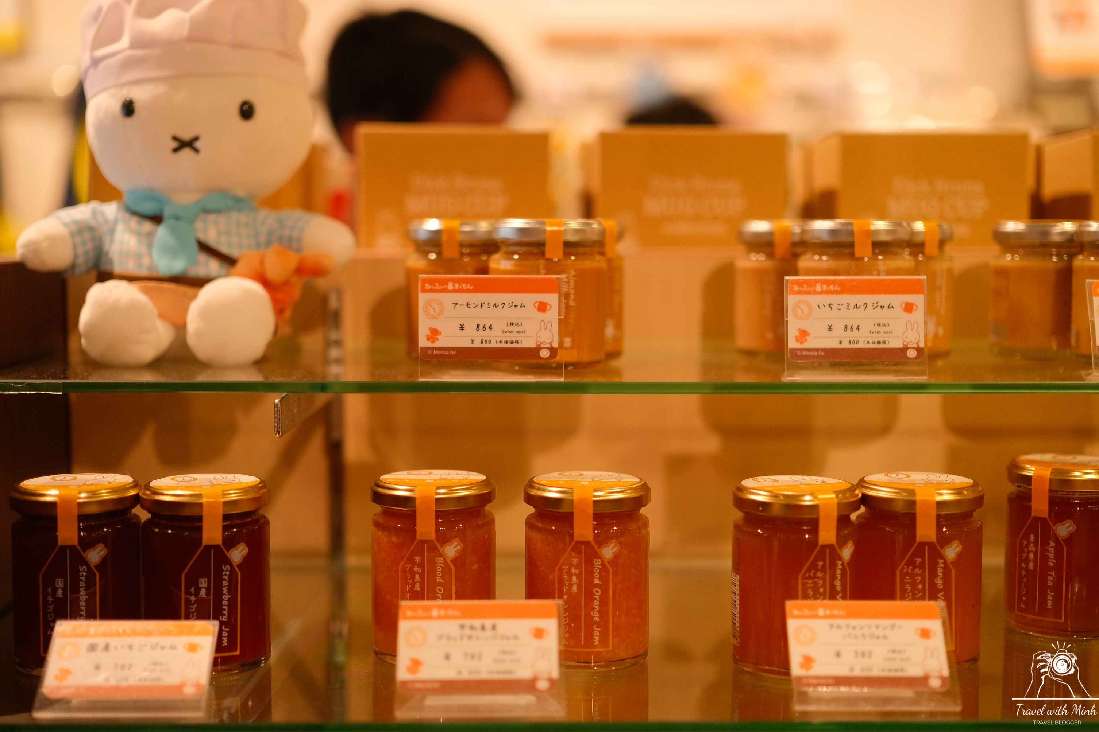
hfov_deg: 38.9
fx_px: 1557
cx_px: 550
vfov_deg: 26.5
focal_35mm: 51
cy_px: 365
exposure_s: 1/1600
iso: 800
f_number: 1.4
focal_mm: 33
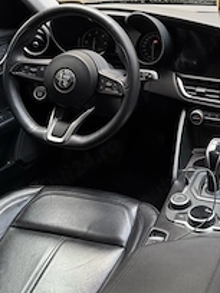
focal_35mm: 47
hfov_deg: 29.2
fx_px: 398
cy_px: 79
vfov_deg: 39.5
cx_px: 213
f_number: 1.78
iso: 320
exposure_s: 1/60
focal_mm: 6.76
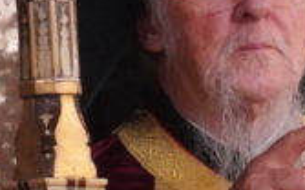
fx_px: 5456
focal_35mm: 657
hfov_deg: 3.2
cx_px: 110
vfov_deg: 2.0
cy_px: 116
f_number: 4
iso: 10000
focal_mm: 105
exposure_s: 1/160
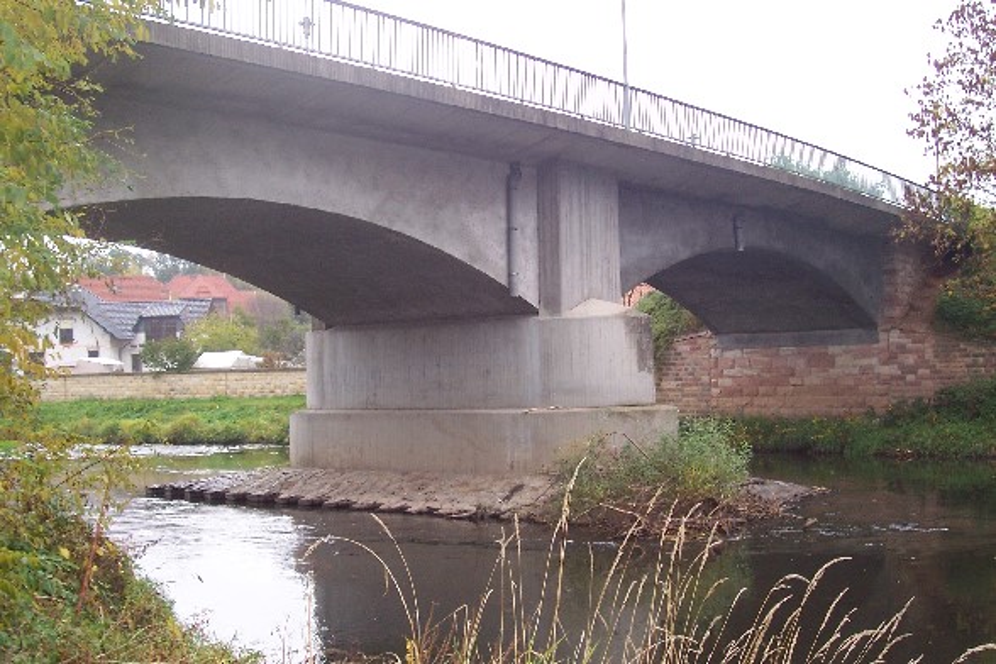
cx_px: 498
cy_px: 332
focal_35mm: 42
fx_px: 1162
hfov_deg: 46.4
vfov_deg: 31.9
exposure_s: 1/90
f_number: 3
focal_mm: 7
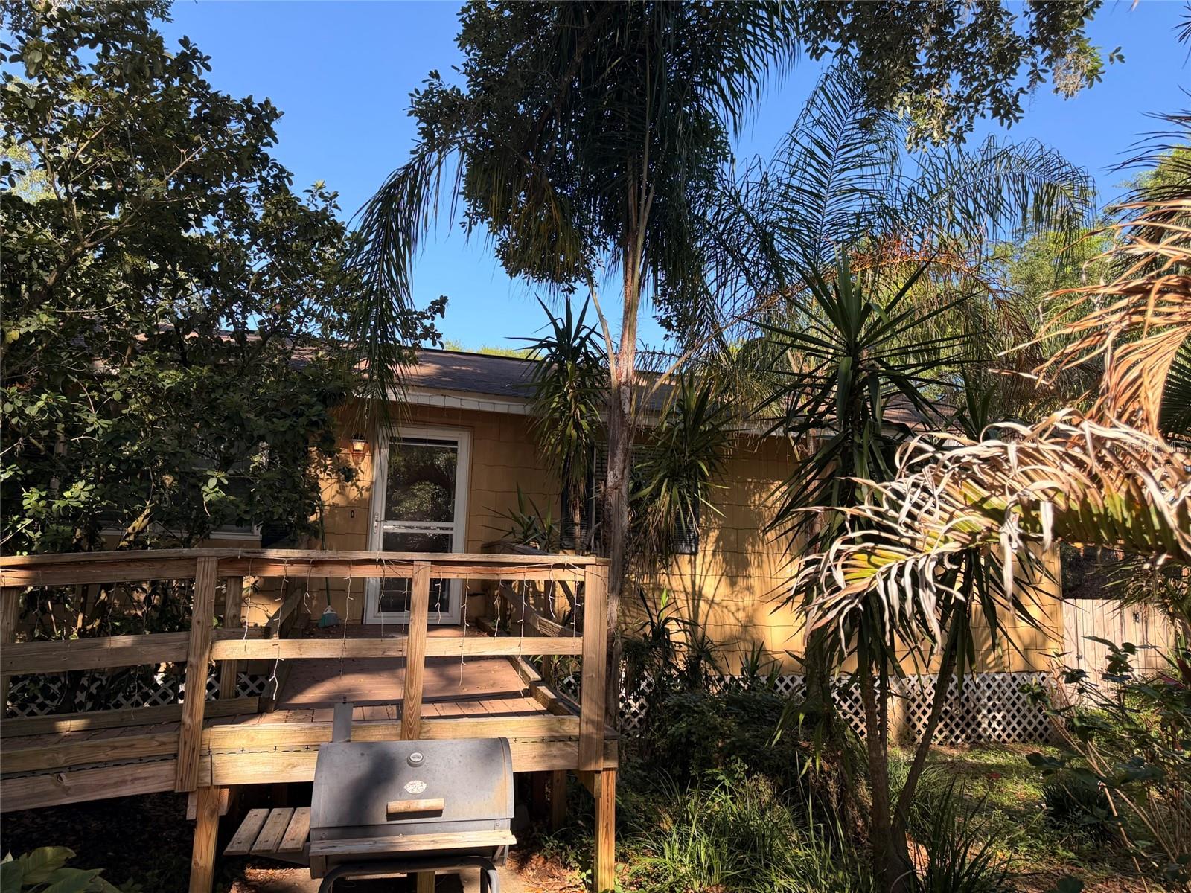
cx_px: 596
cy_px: 446
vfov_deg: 56.8
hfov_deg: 71.6
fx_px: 826
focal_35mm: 24
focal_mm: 6.76
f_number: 1.78
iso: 100
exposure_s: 1/1292
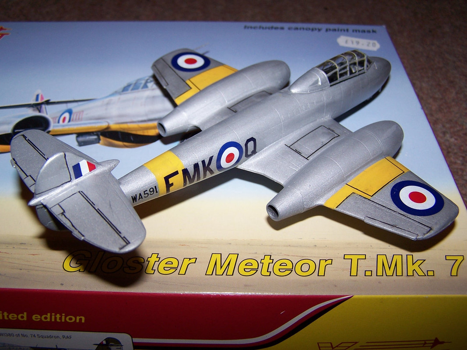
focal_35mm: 38
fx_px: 513
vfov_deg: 37.7
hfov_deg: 49.0
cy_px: 175
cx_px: 234
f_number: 2.8
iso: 80
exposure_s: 1/60
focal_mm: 6.3
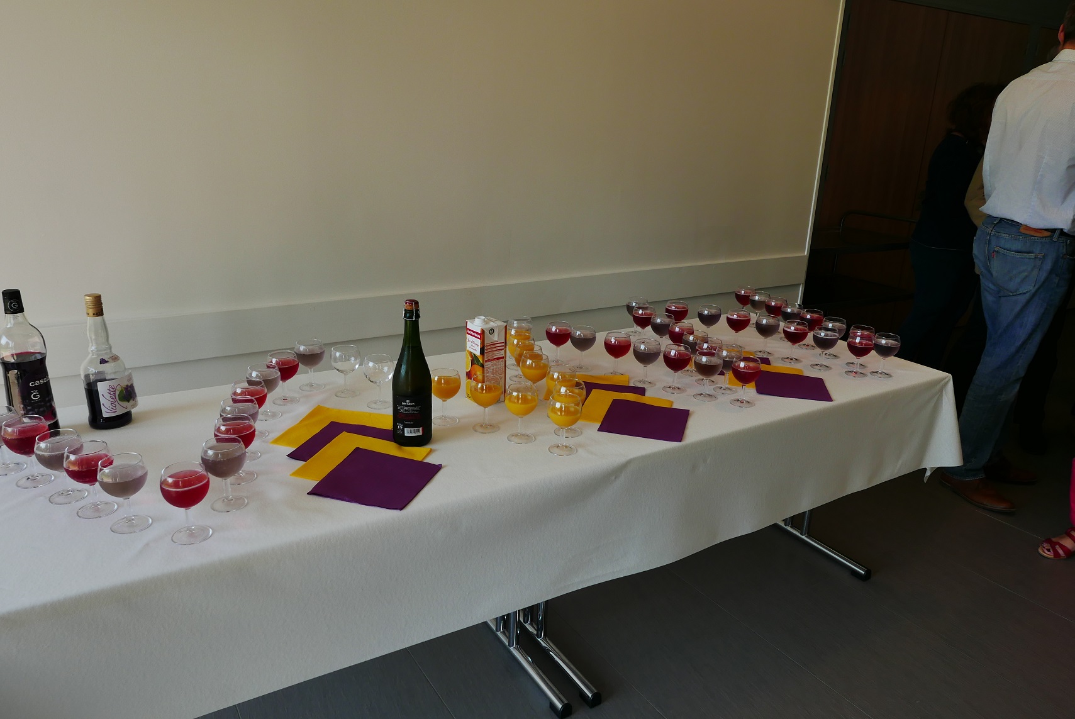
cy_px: 360
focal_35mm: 24
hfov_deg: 73.7
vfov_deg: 53.2
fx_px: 717
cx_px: 538
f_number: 5
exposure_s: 1/160
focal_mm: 10.9
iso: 200
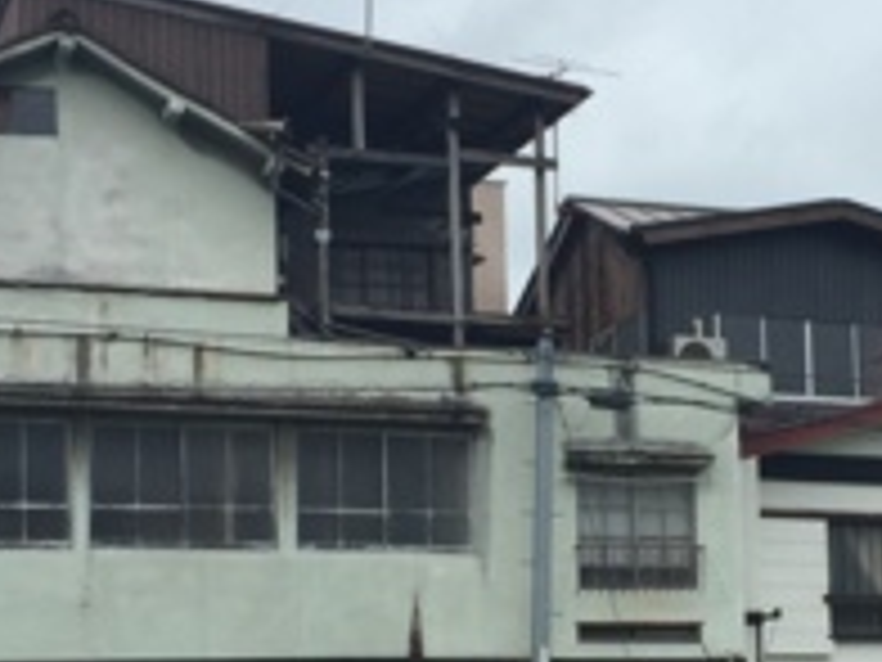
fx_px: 2268
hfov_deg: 21.8
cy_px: 522
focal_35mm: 89
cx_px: 670
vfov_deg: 16.5
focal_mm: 4.15
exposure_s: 1/542
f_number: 2.2
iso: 32
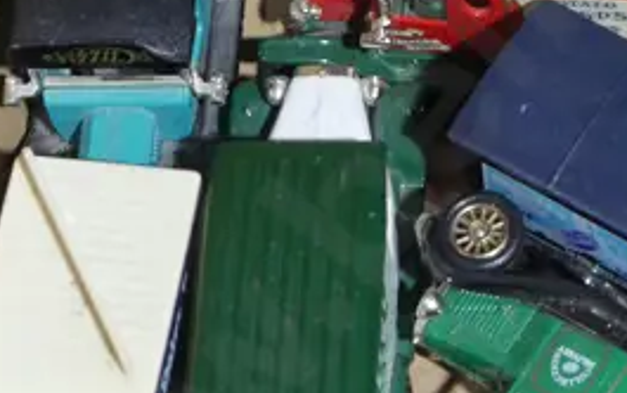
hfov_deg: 11.4
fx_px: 3078
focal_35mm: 180
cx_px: 723
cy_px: -263
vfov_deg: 7.1
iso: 800
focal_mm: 22
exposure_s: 1/60
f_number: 4.7
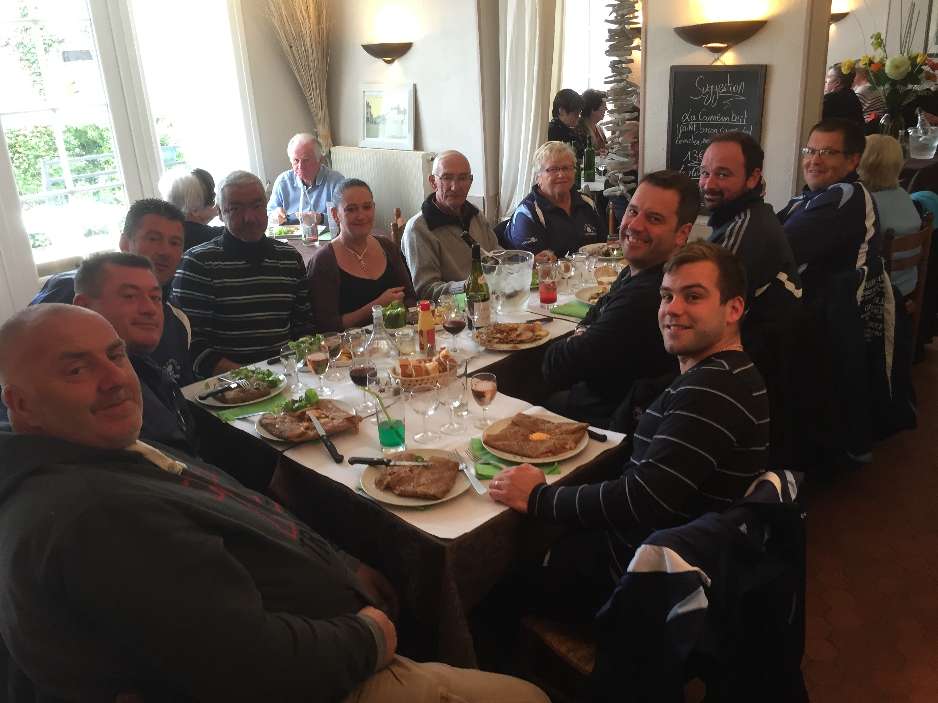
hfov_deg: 60.0
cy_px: 346
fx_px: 813
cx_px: 466
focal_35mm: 30
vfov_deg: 46.8
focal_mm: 4.15
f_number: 2.2
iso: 100
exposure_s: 1/33
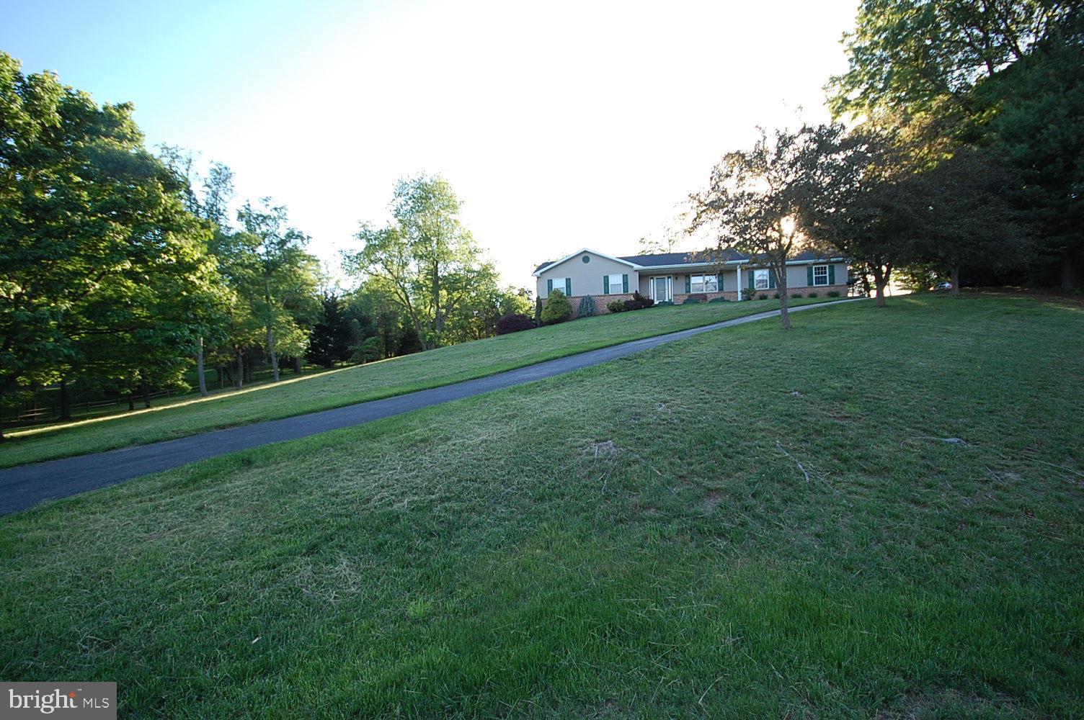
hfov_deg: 100.4
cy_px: 360
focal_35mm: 15
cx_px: 542
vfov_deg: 77.2
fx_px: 451
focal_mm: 10
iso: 280
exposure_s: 1/125
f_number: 5.6
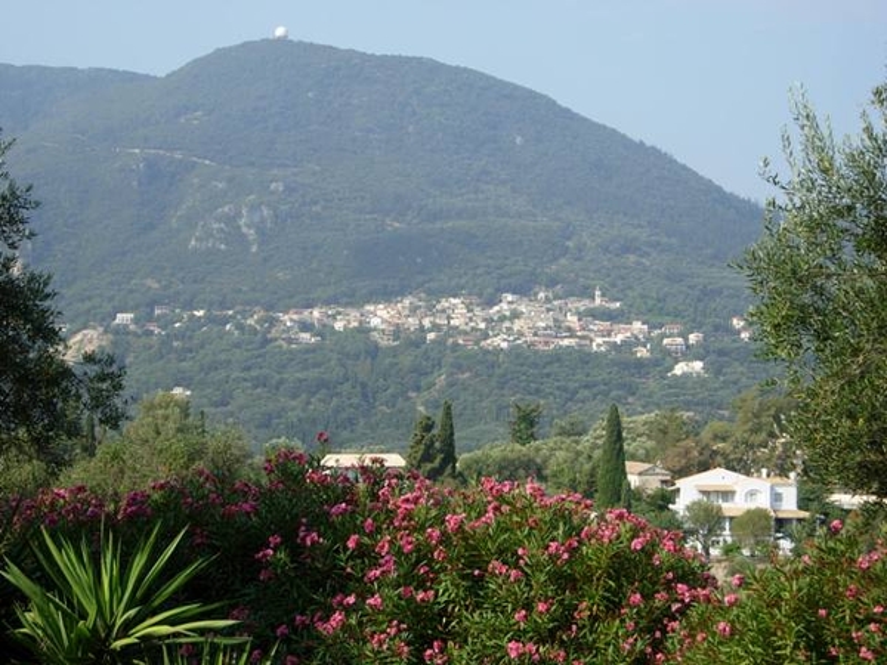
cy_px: 332
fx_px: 2281
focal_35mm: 89
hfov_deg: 22.0
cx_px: 444
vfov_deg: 16.6
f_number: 5.3
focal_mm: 18.6
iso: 50
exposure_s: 1/304
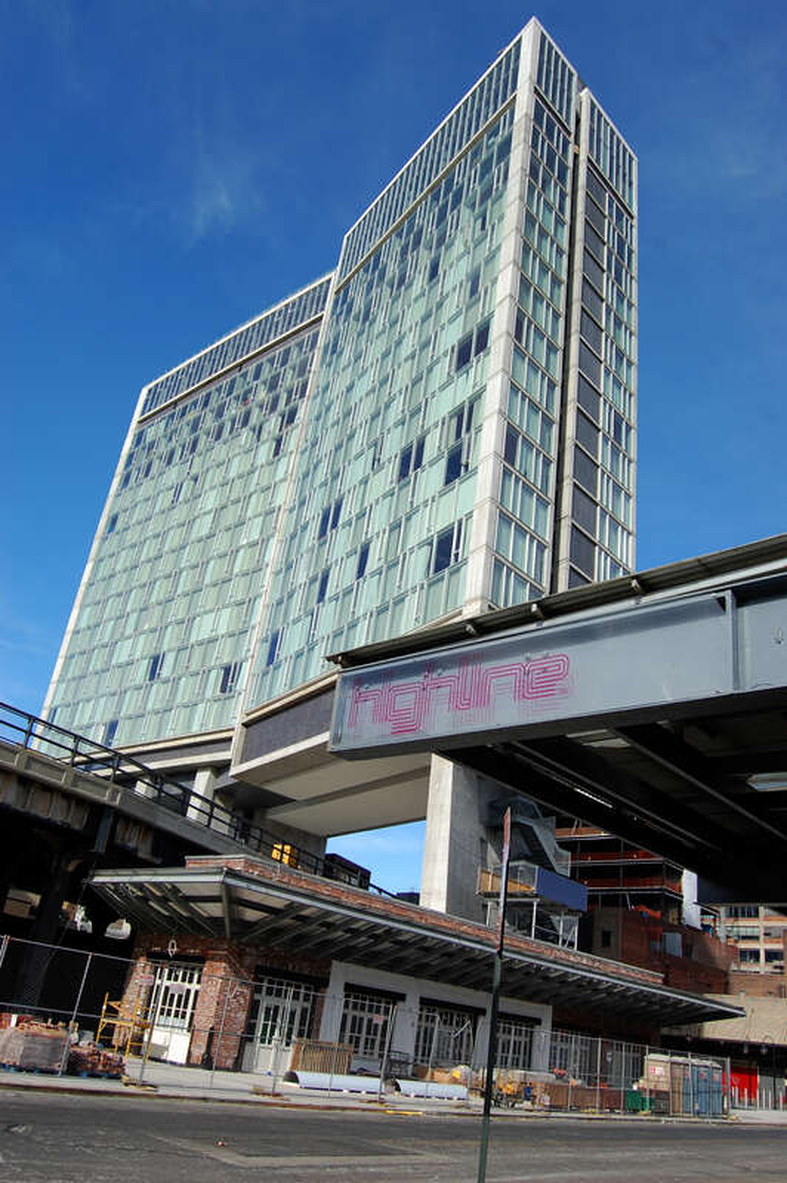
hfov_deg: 47.9
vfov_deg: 67.4
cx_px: 394
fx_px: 887
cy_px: 592
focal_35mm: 27
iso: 200
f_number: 9
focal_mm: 18
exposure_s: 1/320
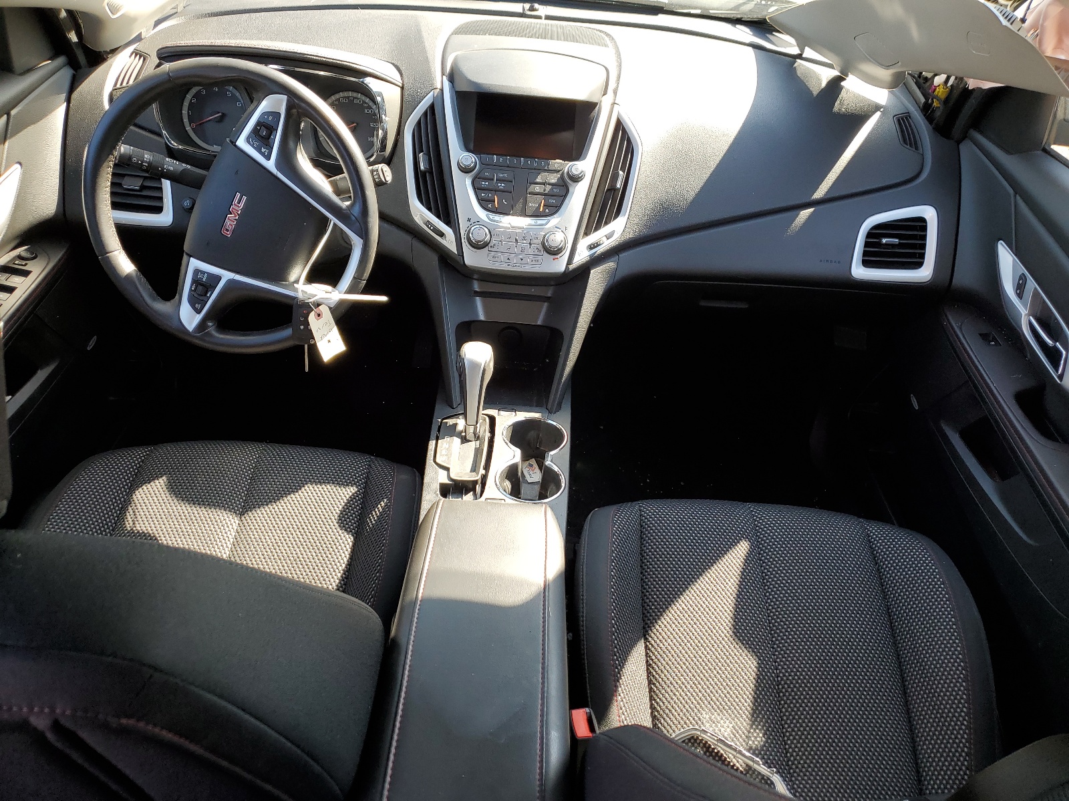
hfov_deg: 67.3
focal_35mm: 26
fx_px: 803
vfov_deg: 53.1
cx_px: 534
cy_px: 400
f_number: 1.5
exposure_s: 1/208
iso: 50
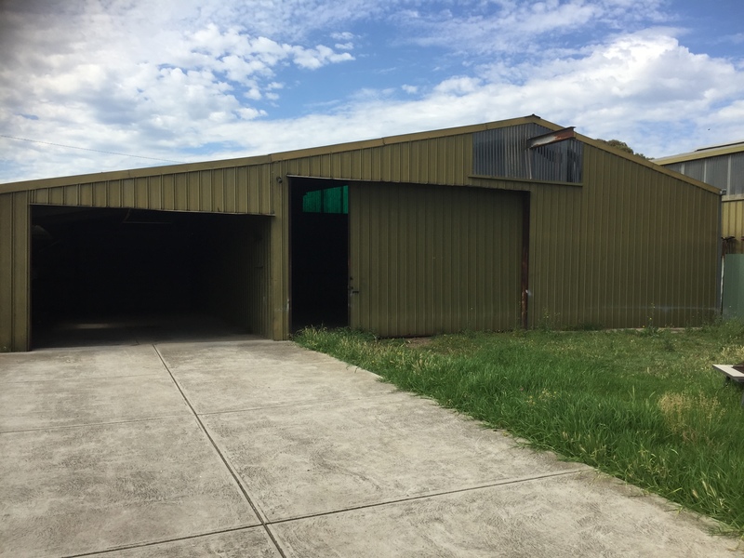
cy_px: 279
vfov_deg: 48.2
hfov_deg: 61.7
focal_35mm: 29
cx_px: 372
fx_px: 623
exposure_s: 1/1980
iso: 32
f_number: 2.2
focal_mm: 4.15
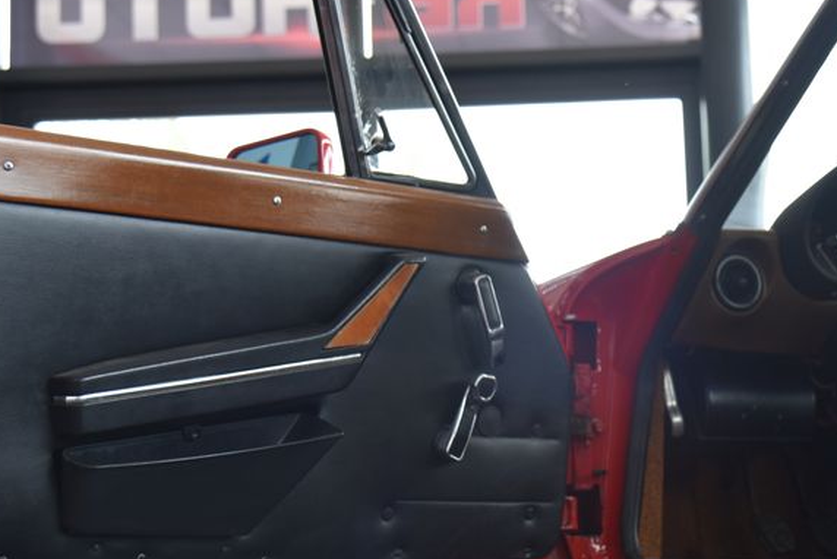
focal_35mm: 68
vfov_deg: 20.0
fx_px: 1582
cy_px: 267
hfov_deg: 29.3
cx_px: 590
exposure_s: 1/20
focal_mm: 38
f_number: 4
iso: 500
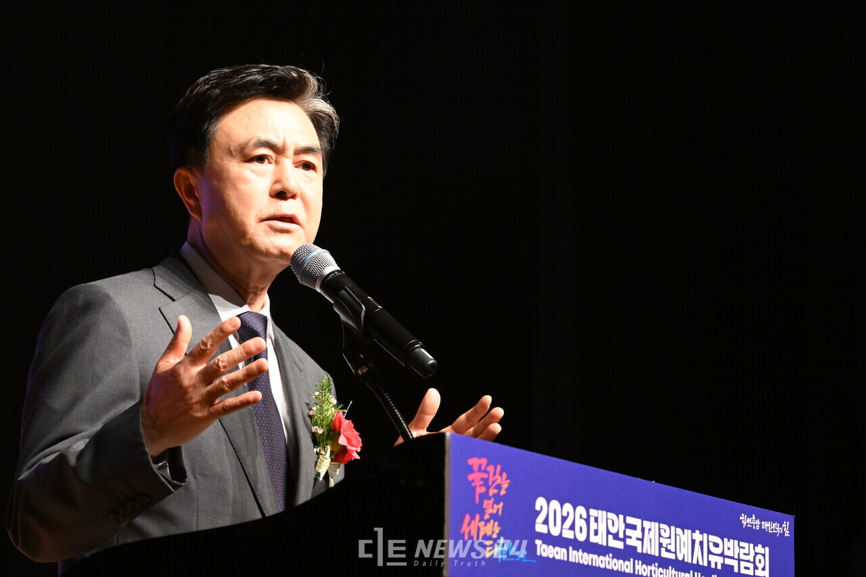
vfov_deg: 9.8
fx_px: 3367
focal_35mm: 140
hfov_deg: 14.7
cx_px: 433
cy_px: 288
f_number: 8
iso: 8000
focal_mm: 140
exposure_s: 1/250
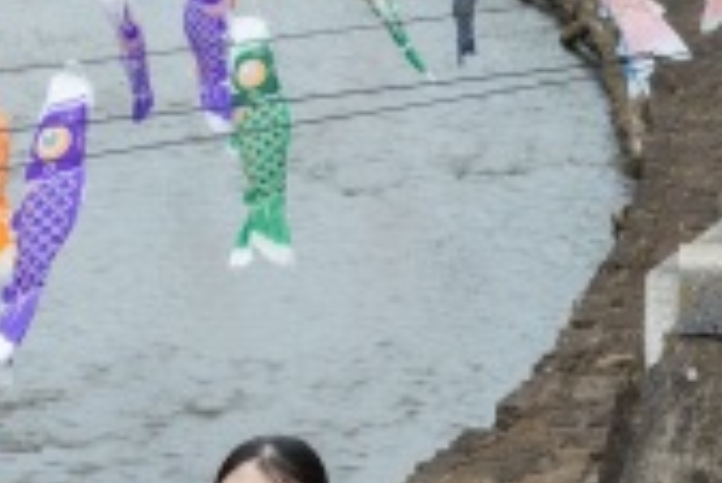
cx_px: -530
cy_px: 464
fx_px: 5600
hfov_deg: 7.2
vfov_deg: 4.9
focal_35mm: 279
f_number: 8
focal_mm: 59
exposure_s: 1/640
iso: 640
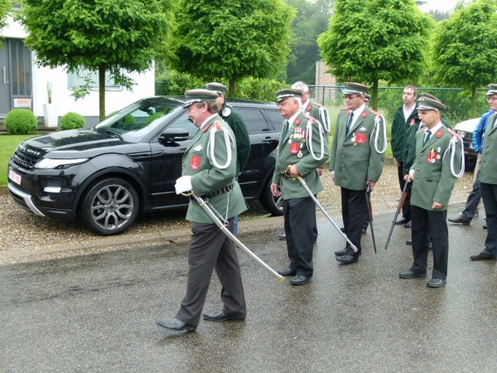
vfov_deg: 34.3
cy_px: 186
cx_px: 248
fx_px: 603
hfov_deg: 44.8
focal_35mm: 42
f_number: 3.2
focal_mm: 7.6
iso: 100
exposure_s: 1/80
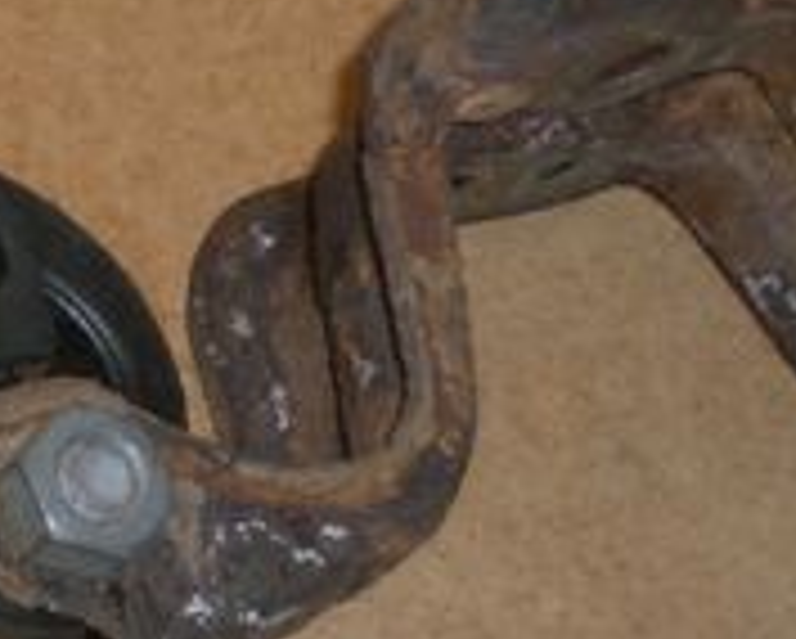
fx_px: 3160
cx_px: 193
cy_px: 432
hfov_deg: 14.3
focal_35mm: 134
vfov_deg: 11.5
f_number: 3.1
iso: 50
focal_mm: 6.3
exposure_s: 1/30
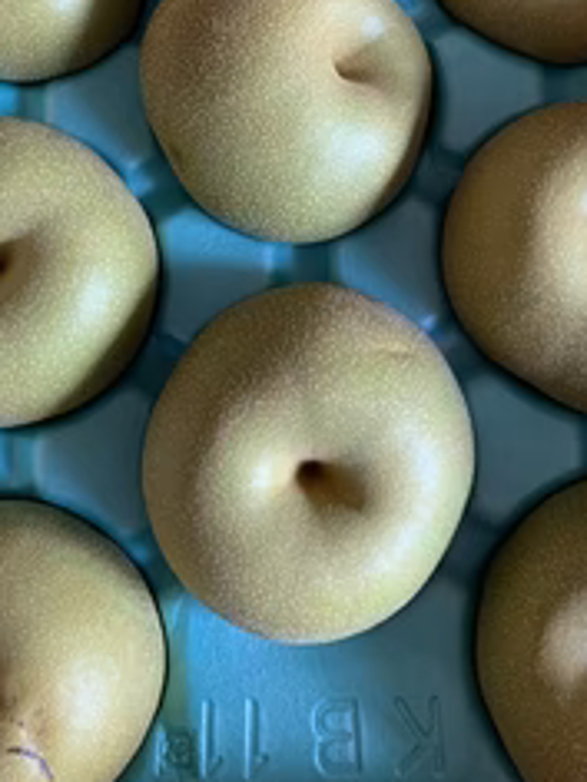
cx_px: 298
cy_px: 149
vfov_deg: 41.0
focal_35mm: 44
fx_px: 995
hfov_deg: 32.9
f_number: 1.8
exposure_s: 1/60
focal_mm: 4.25
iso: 250
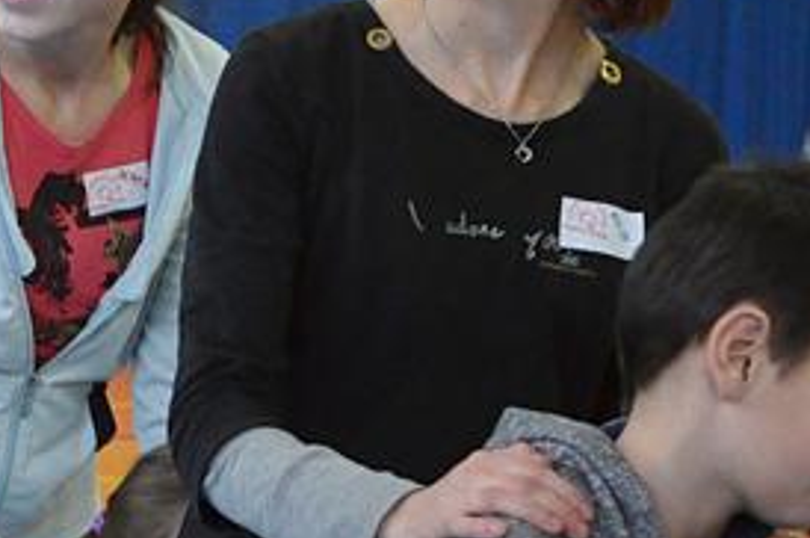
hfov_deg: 9.1
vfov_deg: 6.1
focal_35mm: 223
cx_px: -248
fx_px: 5011
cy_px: 223
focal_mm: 48
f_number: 5.6
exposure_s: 1/100
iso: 3200
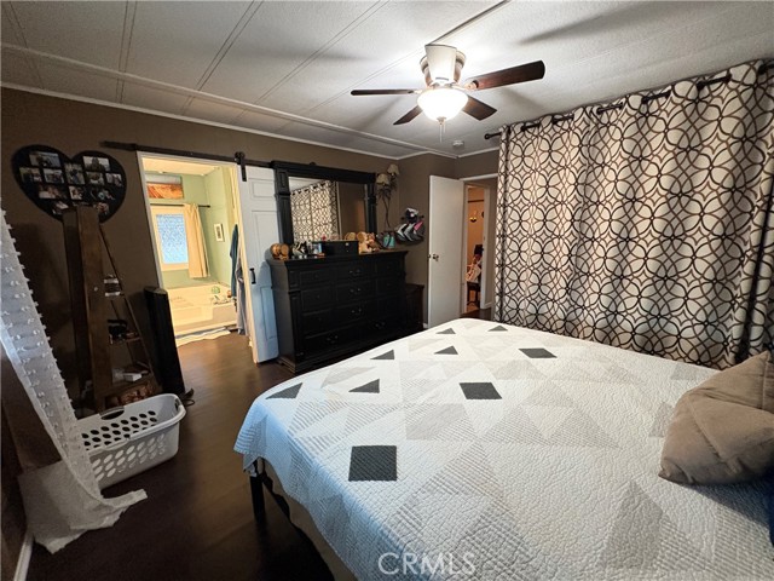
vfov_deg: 85.7
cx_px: 387
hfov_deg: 102.1
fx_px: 313
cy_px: 290
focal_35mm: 14
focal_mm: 2.22
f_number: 2.2
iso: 1000
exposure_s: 1/60
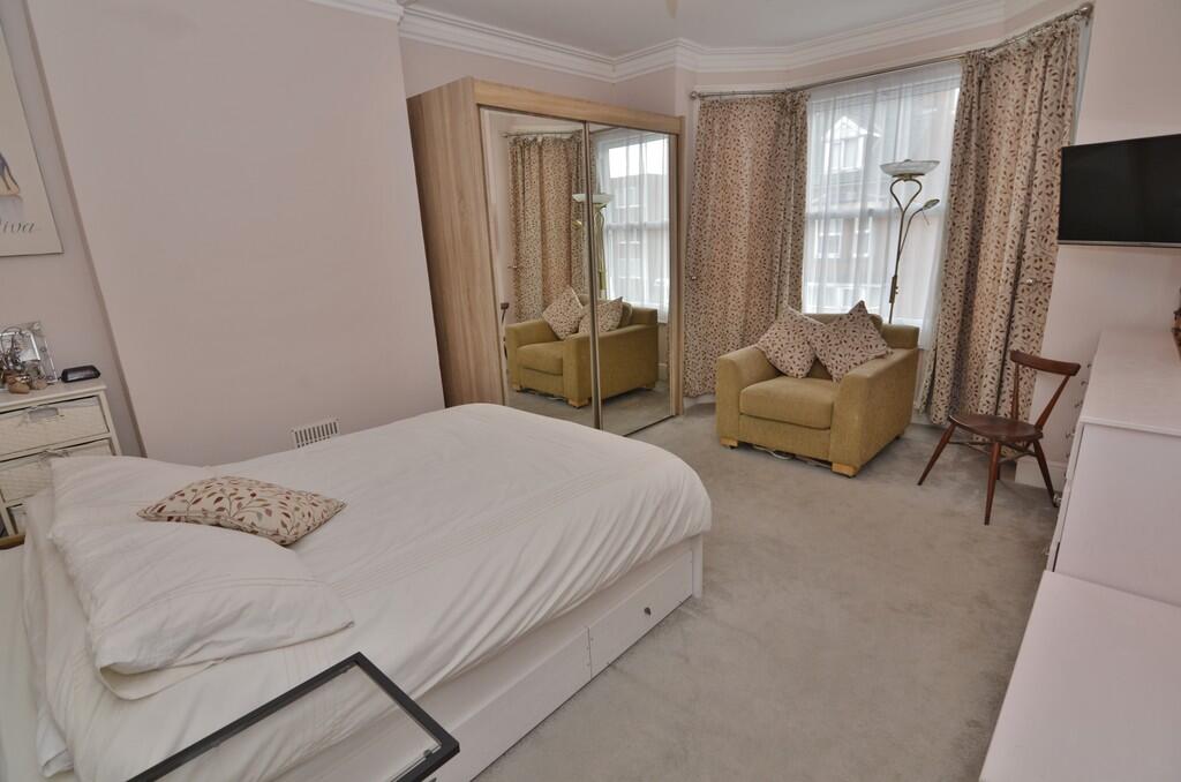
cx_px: 590
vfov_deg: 71.8
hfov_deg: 95.1
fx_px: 540
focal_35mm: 16
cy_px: 391
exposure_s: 1/60
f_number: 5.6
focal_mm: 11
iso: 400
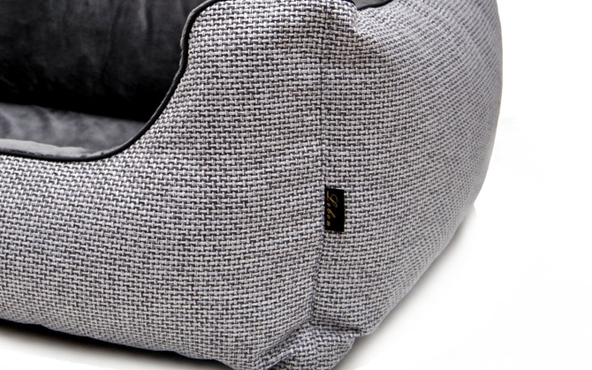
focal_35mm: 76
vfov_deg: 17.0
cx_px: 57
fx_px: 1226
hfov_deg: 26.2
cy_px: 77
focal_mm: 26
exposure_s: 1/30
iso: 200
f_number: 4
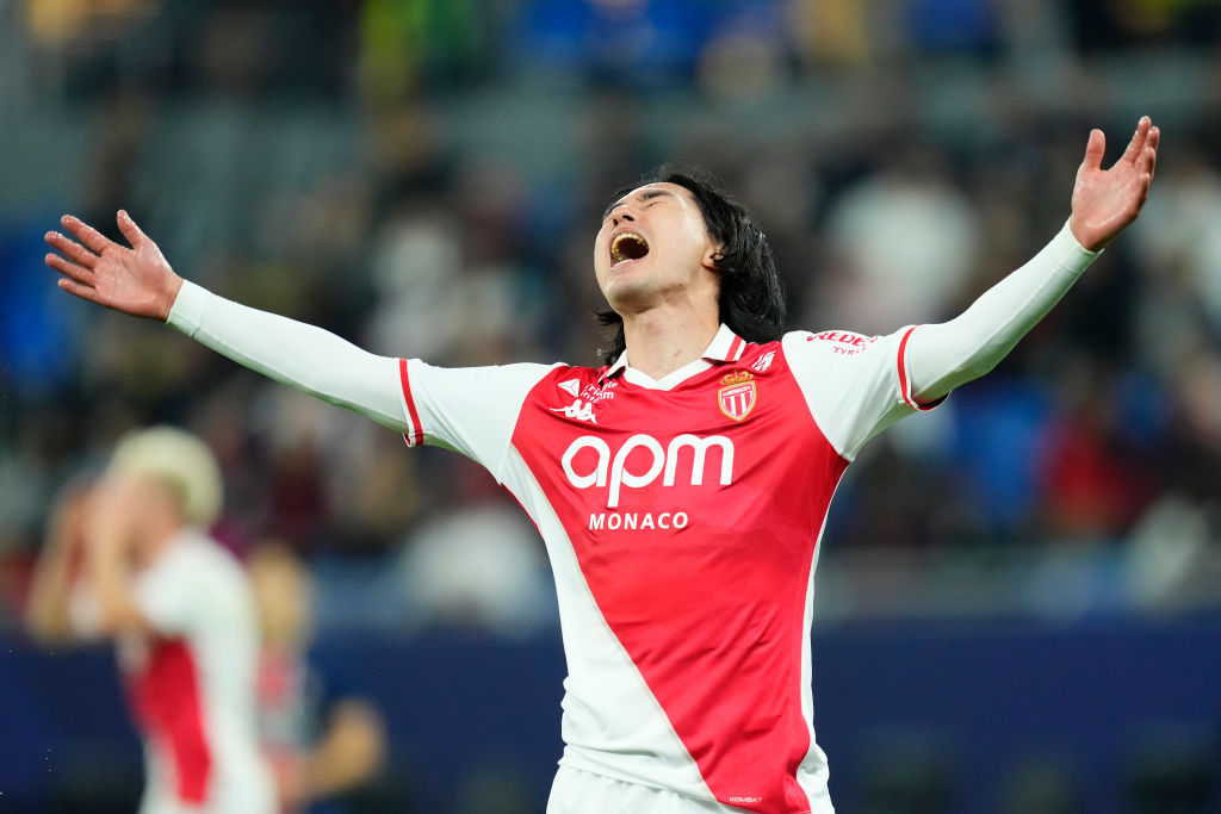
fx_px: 13568
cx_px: 610
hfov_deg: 5.2
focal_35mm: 400
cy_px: 407
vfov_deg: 3.4
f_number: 2.8
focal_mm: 400
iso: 3200
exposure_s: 1/2000
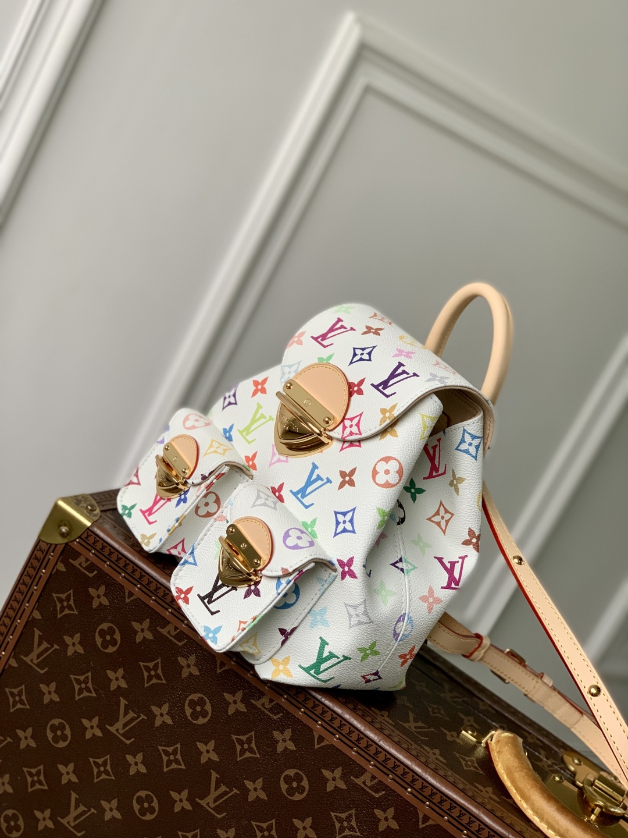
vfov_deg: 36.8
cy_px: 419
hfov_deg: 28.0
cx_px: 314
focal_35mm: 52
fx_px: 1258
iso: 80
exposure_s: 1/122
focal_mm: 6
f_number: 2.4
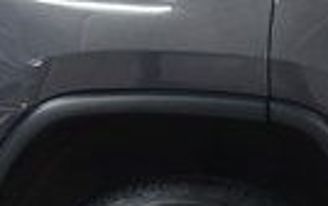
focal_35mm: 397
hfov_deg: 5.1
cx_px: 874
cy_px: 72
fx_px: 3552
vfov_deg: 3.3
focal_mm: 34
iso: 640
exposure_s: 1/15
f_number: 6.3
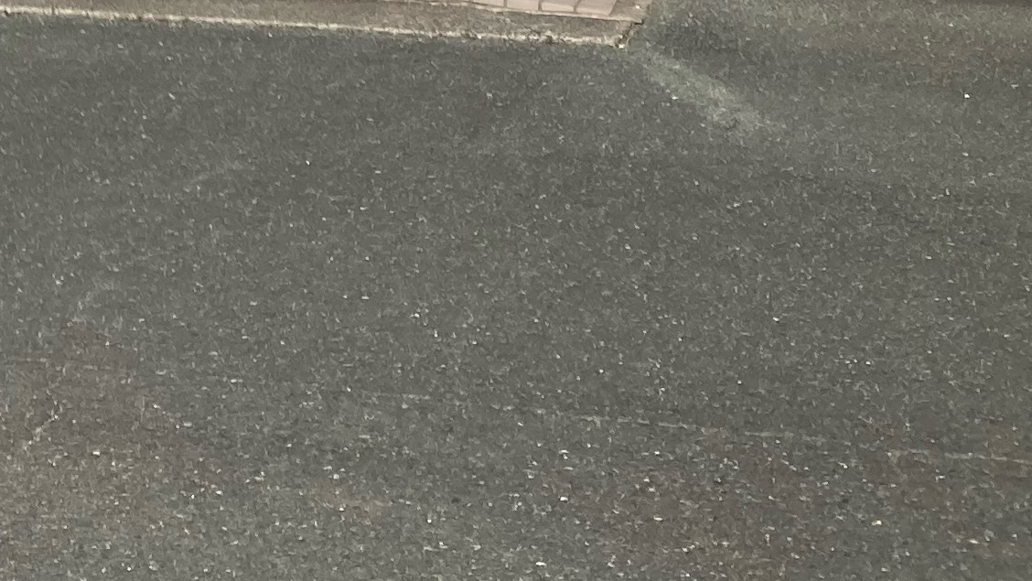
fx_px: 2983
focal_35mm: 109
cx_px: -495
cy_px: -726
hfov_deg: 17.7
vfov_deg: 10.0
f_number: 1.8
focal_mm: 3.99
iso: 25
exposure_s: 1/4049
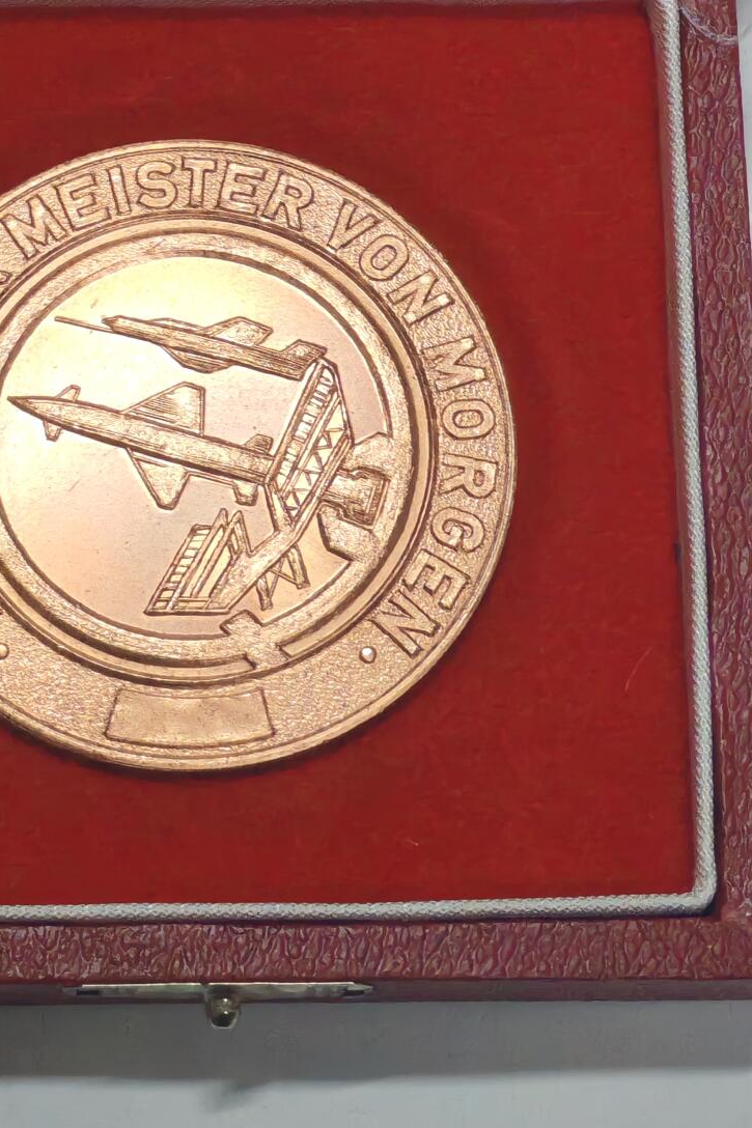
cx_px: 184
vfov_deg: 17.4
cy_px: 351
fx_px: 3667
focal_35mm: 117
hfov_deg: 11.7
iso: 640
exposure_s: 1/50
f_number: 1.95
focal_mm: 5.52
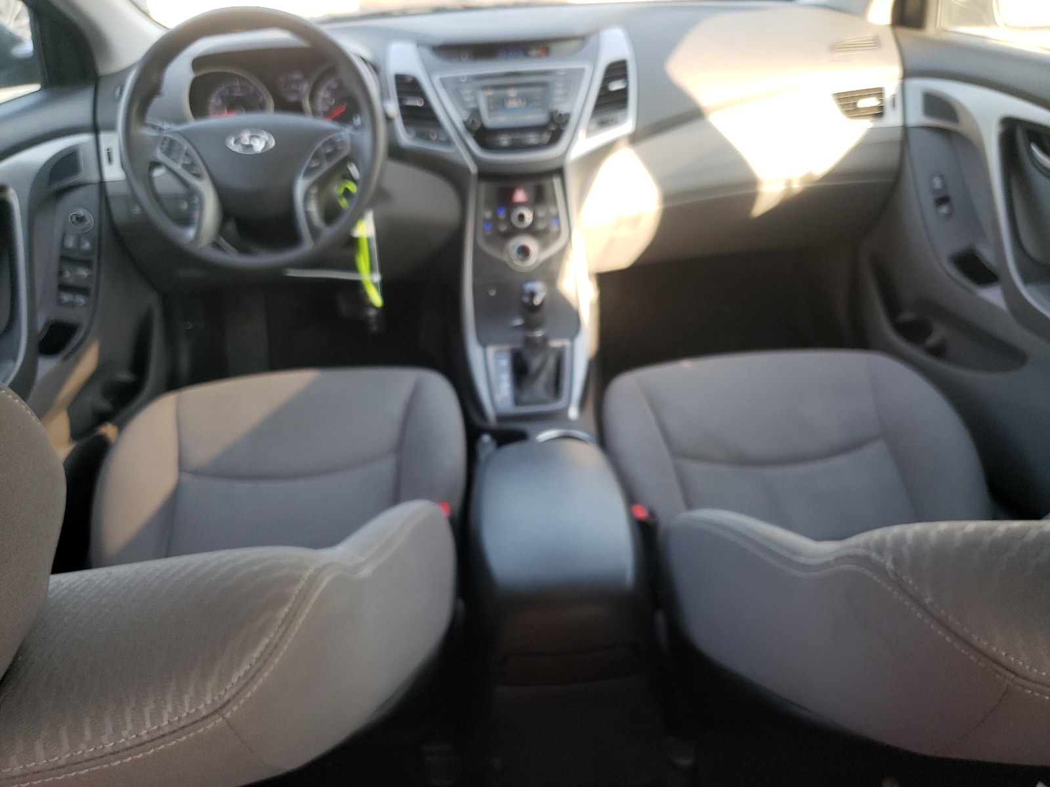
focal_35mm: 26
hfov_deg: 67.3
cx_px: 525
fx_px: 789
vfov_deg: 53.1
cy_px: 394
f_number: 1.5
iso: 73
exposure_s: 1/120
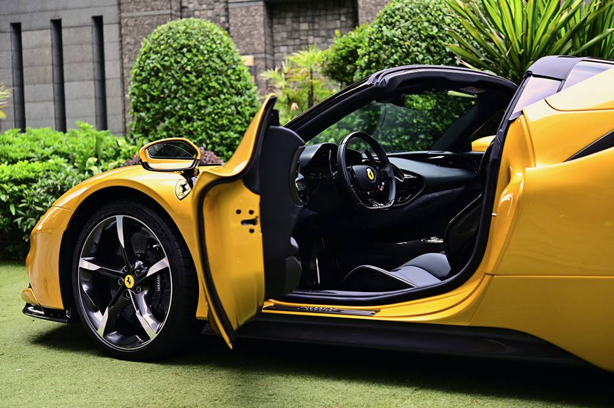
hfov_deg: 33.4
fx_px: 1022
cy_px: 204
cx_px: 307
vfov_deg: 22.6
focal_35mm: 60
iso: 320
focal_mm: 60
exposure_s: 1/500
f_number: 4
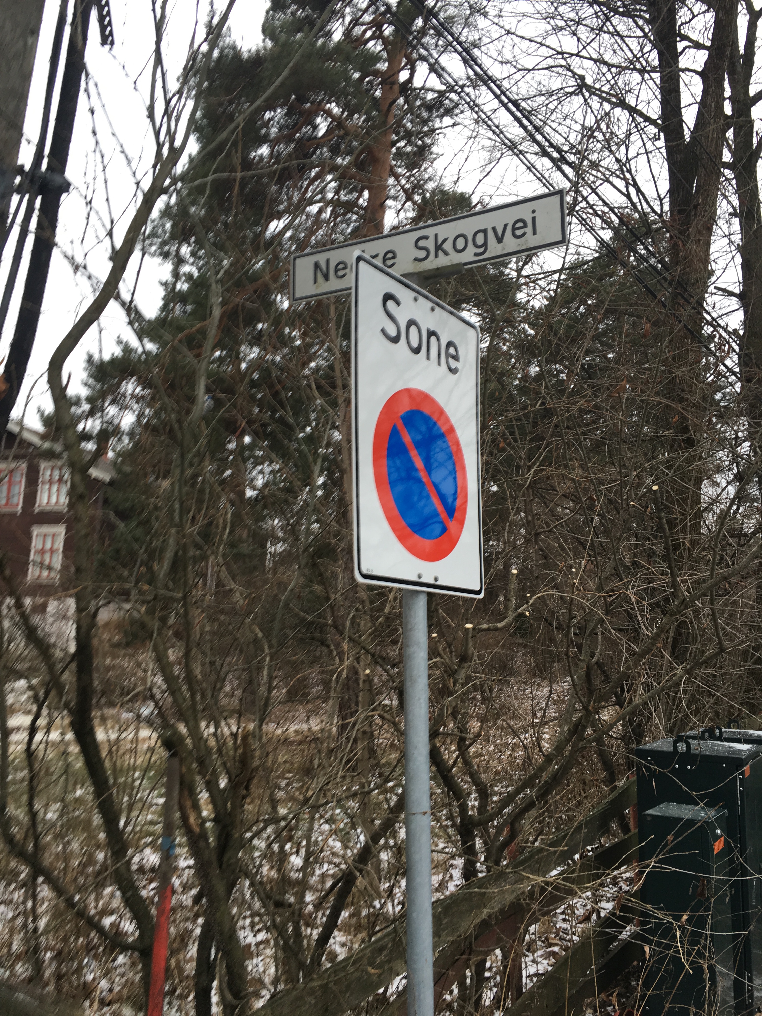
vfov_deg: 61.7
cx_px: 381
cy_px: 508
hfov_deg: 48.2
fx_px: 851
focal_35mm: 29
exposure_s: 1/50
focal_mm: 4.15
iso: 25
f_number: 2.2
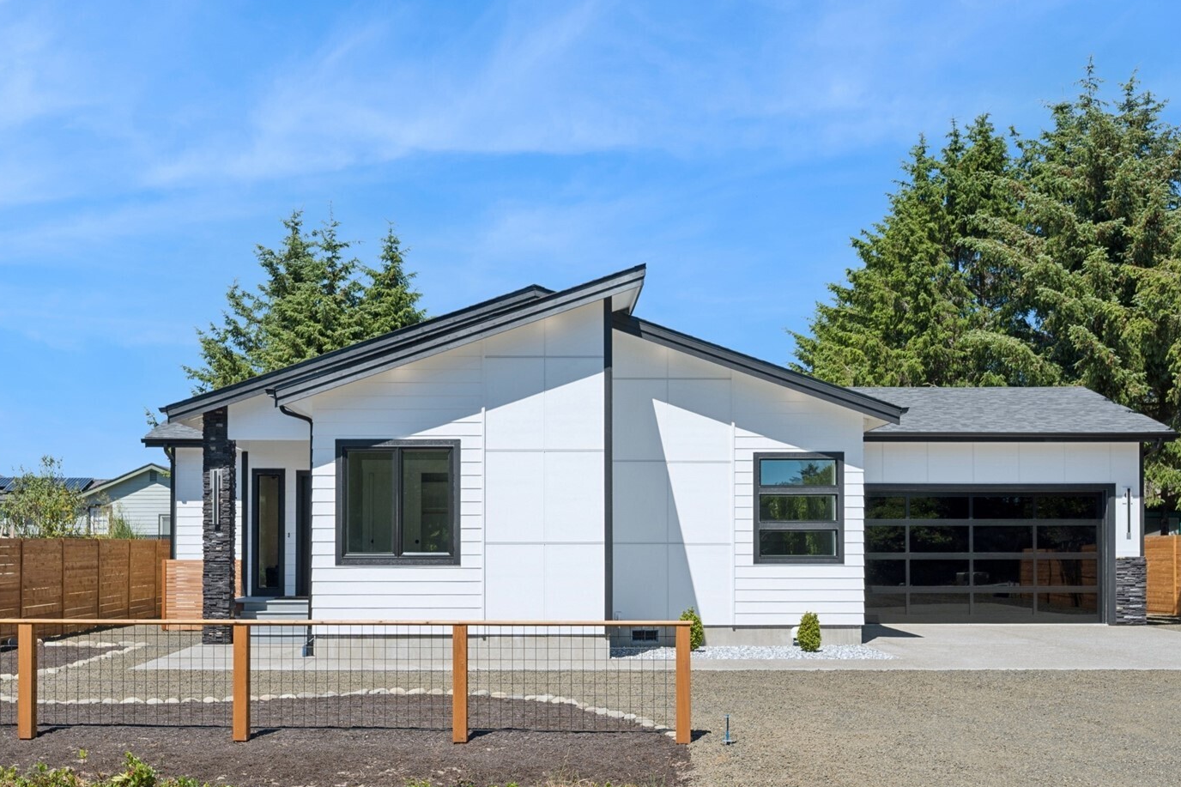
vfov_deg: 35.8
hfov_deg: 51.8
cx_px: 539
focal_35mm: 37
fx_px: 1214
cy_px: 472
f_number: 11
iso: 200
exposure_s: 1/200
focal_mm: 30
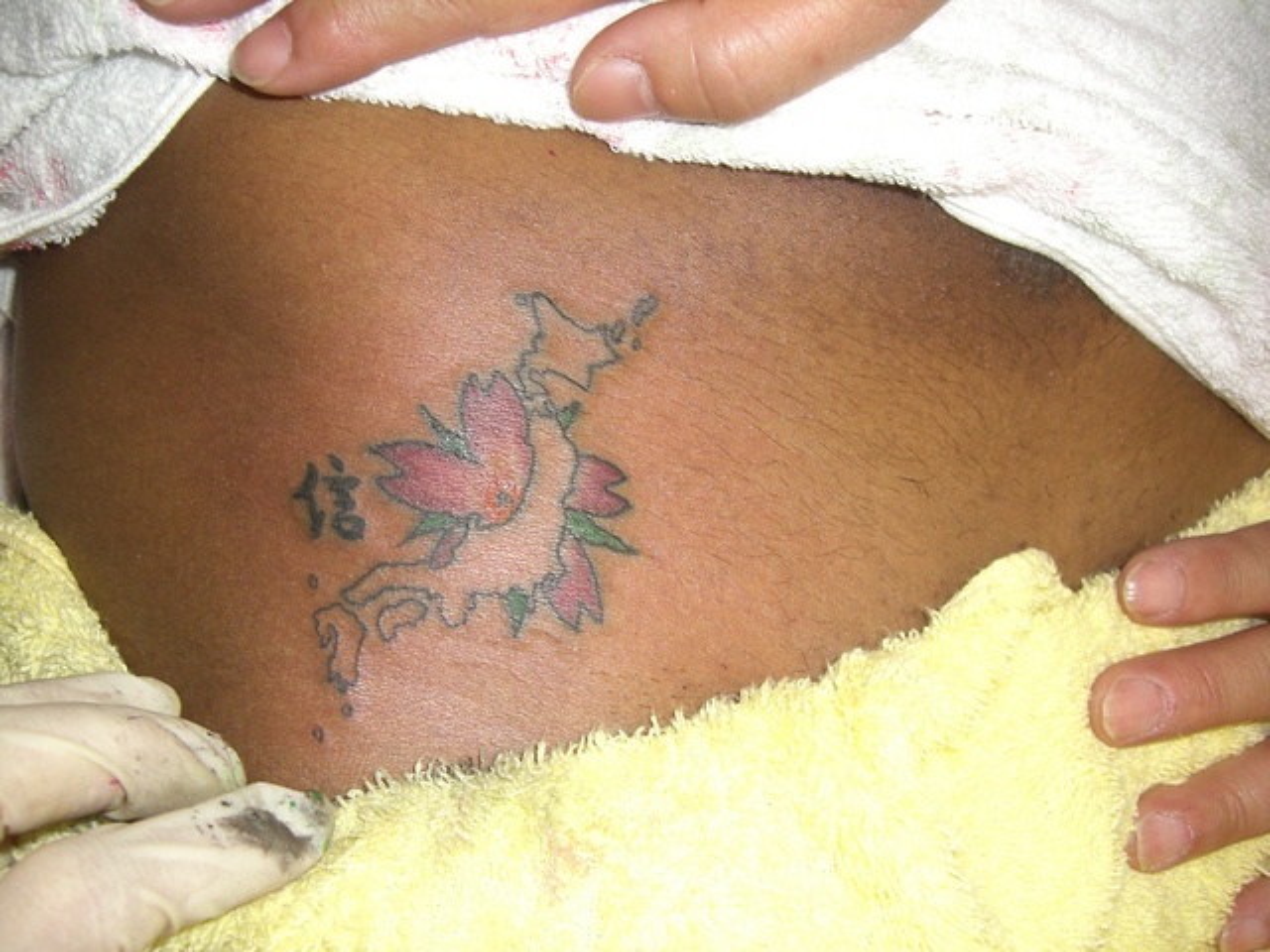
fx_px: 1394
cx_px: 635
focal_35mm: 38
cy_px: 476
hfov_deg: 49.0
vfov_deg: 37.7
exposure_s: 1/60
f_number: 2.7
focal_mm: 6.2
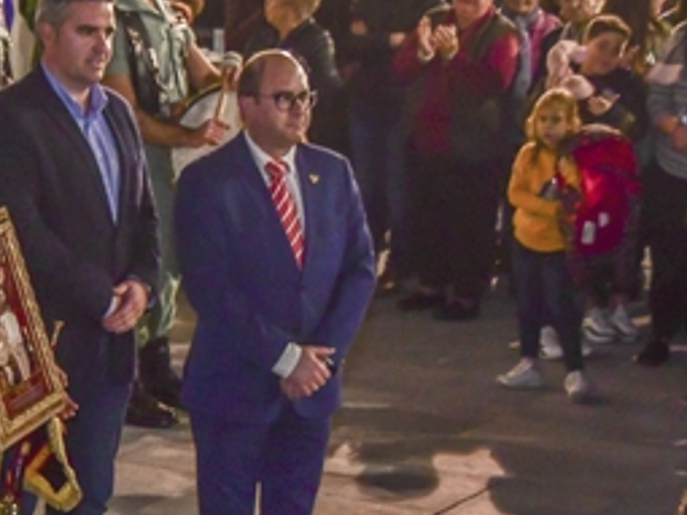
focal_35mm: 170
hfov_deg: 11.5
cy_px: 386
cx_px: 57
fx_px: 3372
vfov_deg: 8.7
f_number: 4.8
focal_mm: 50
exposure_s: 1/250
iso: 4000
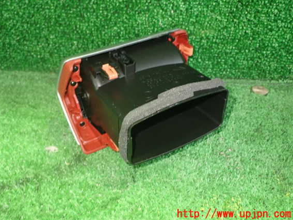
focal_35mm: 38
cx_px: 139
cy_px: 104
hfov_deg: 49.0
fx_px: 322
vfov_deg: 37.7
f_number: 2.5
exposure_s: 1/20
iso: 800
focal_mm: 6.37
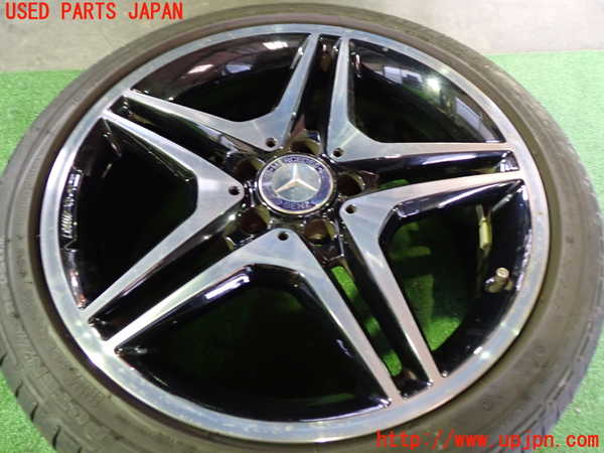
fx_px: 523
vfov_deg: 46.8
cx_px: 302
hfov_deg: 60.0
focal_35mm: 30
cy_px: 226
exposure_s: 1/15
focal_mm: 5.4
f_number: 2.3
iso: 800
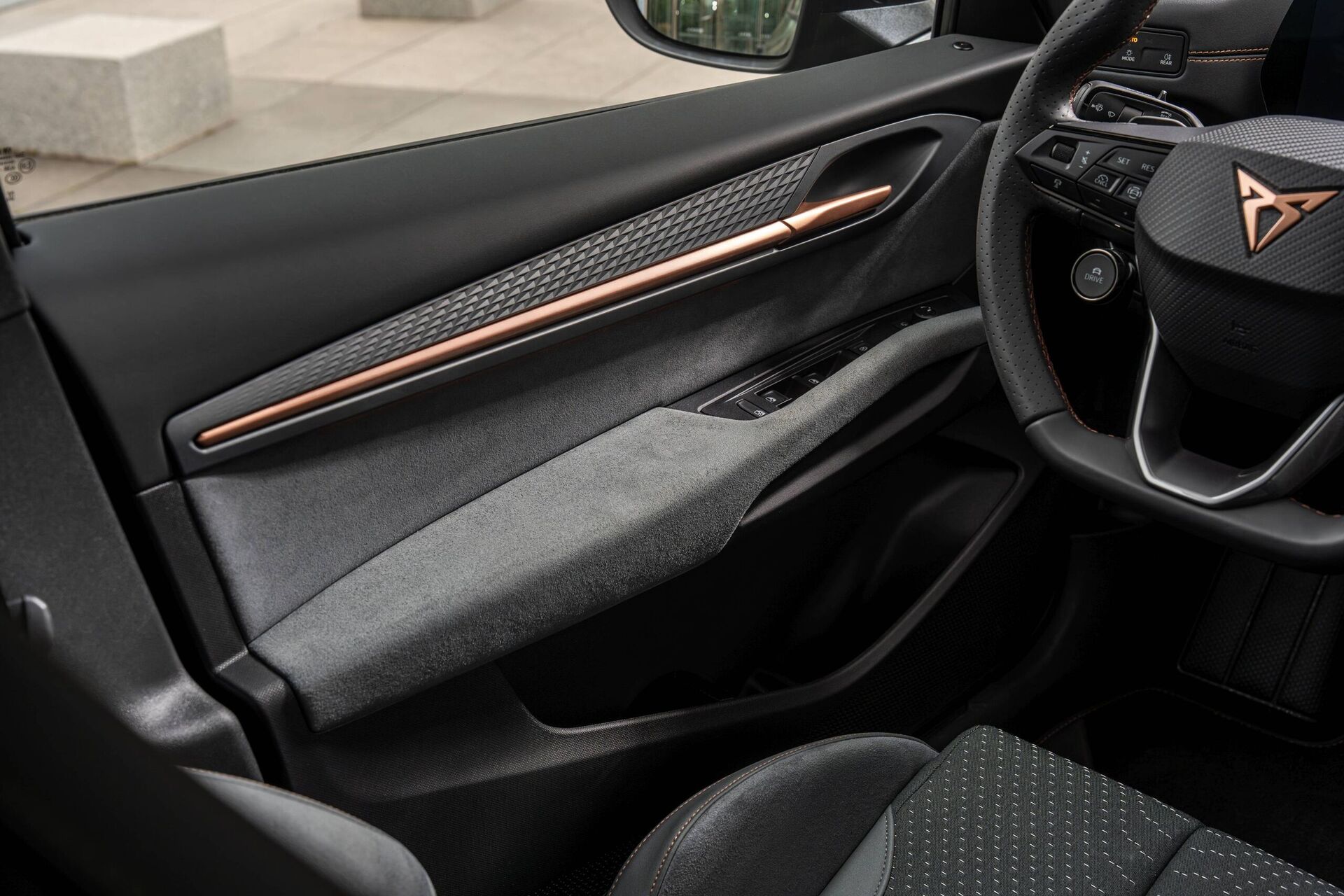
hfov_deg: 45.4
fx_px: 1605
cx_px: 672
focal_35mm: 43
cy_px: 448
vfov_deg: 31.2
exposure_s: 1/60
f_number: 6.3
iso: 800
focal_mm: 43
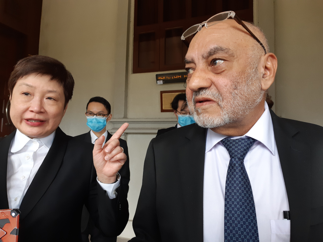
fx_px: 243
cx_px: 162
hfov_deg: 67.3
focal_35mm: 26
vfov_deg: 53.1
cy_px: 121
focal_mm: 3.93
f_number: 1.7
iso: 80
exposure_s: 1/100
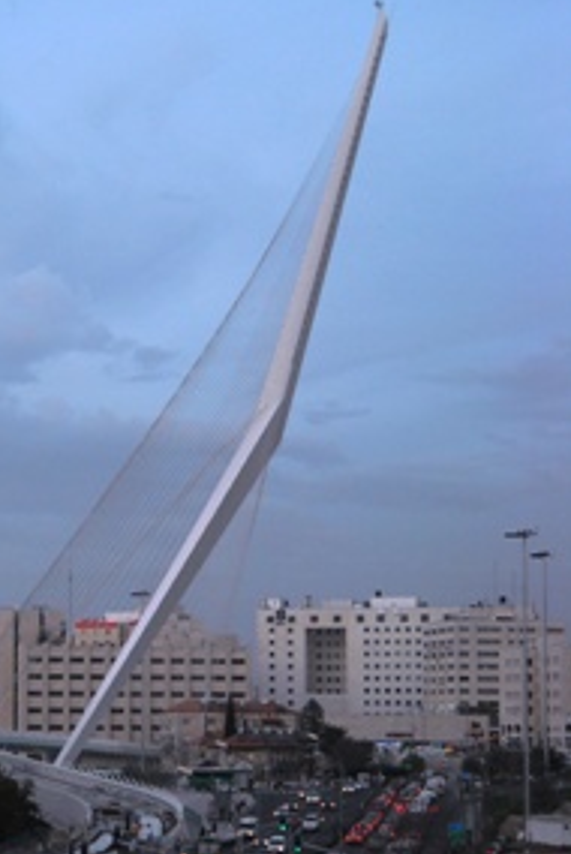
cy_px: 505
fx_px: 2587
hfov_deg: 12.6
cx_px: 141
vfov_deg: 18.7
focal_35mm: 109
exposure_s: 1/125
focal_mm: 12.3
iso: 100
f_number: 3.9
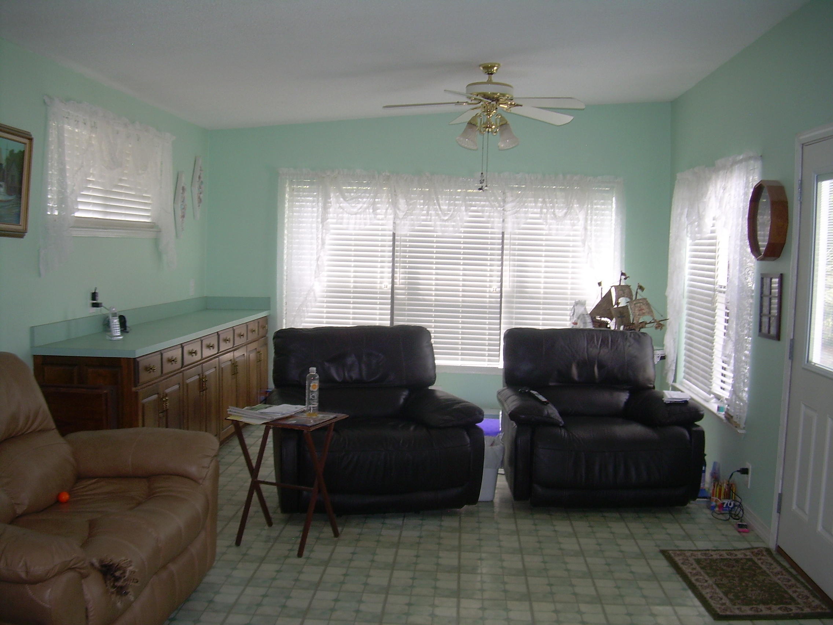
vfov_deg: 37.7
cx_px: 416
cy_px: 312
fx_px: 914
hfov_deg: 49.0
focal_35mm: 38
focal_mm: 6.3
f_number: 2.8
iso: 50
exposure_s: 1/30
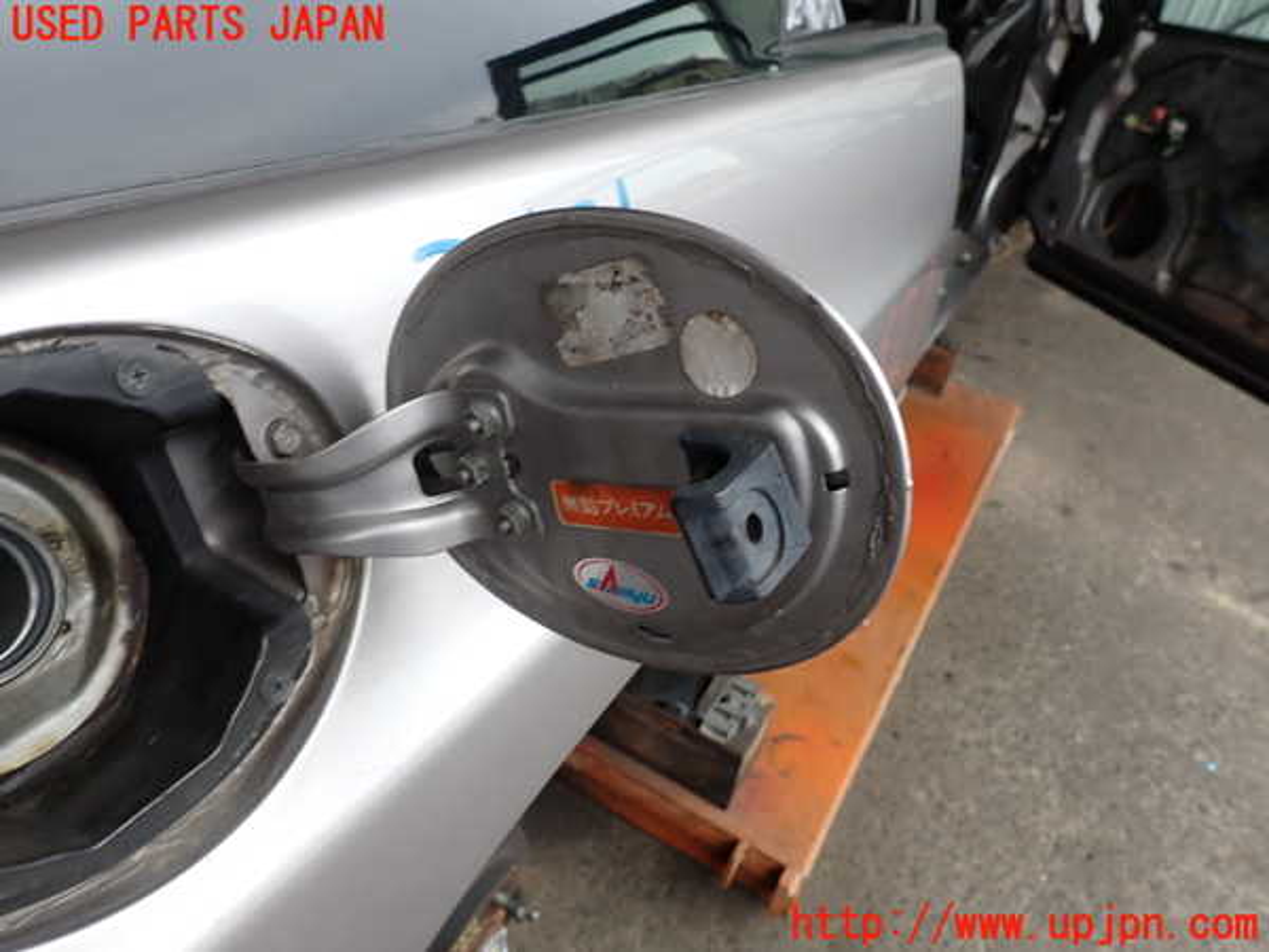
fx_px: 916
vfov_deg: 54.9
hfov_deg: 69.4
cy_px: 476
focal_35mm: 25
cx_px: 634
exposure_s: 1/80
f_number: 2.8
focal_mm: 4.5
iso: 100
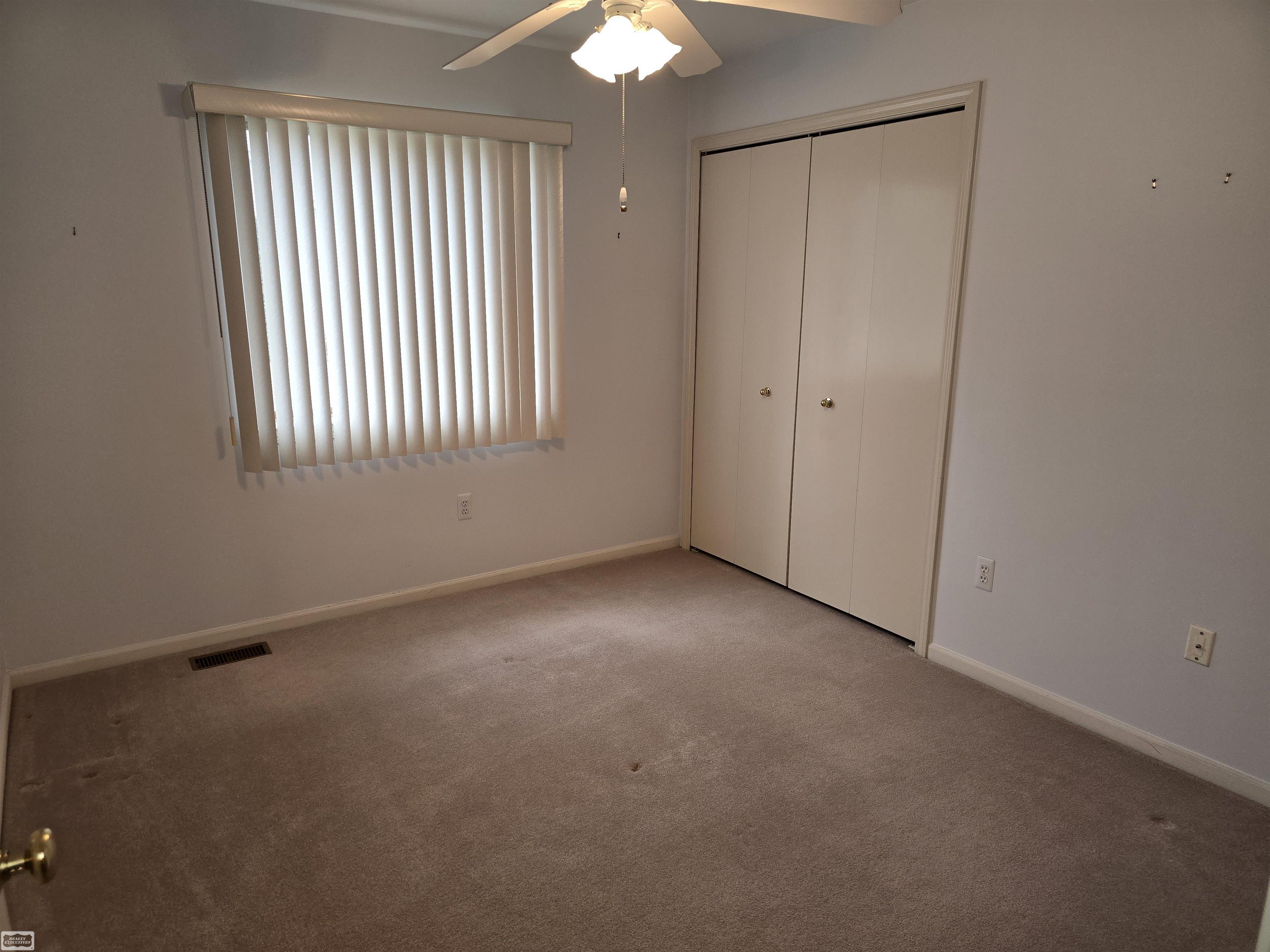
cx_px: 635
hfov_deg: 73.9
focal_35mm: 23
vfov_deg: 58.9
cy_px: 476
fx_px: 844
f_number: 1.7
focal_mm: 6.3
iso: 64
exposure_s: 1/60
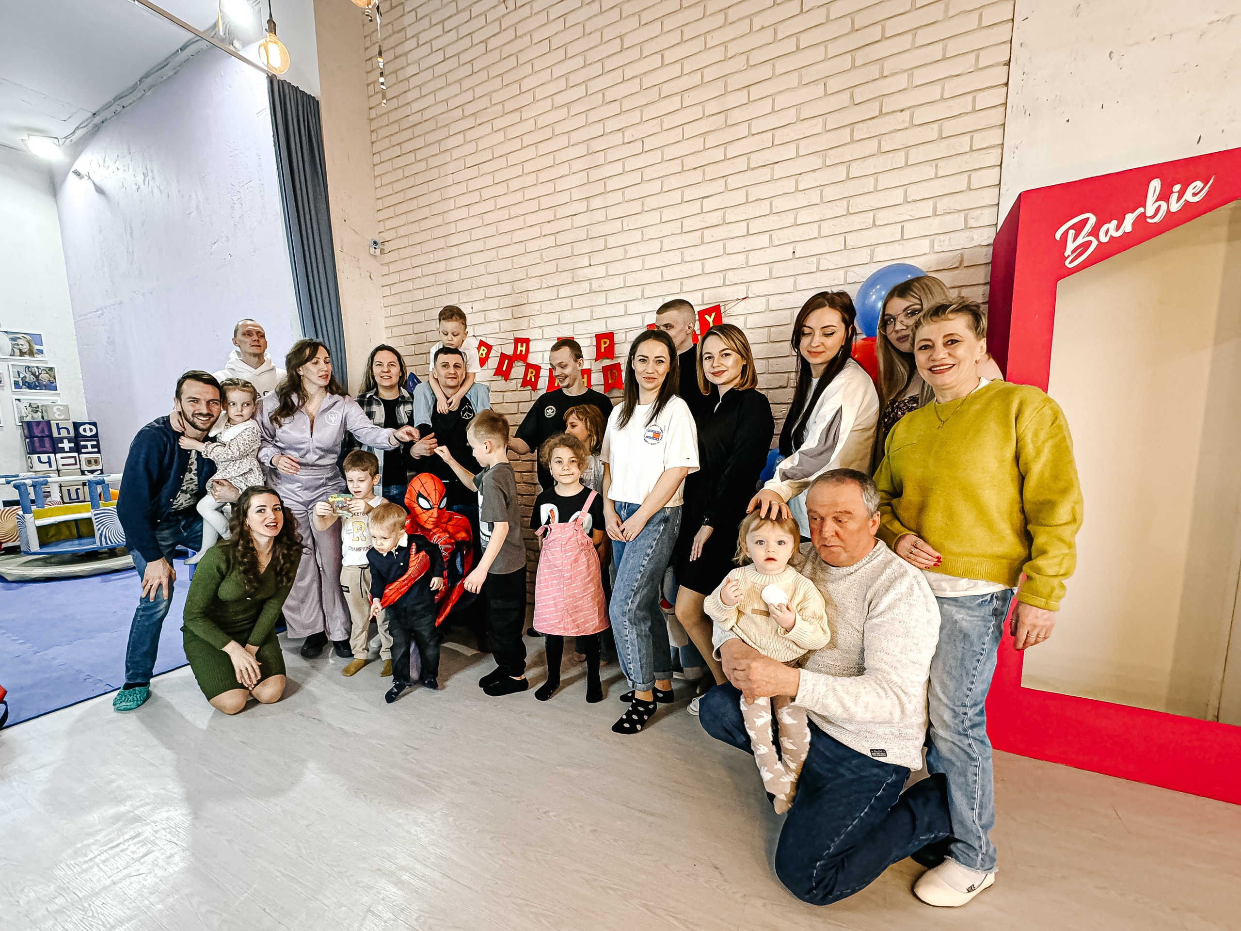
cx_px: 620
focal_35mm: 14
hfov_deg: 102.1
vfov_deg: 85.7
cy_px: 466
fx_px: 502
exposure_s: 1/100
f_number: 2.2
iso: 320
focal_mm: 2.22
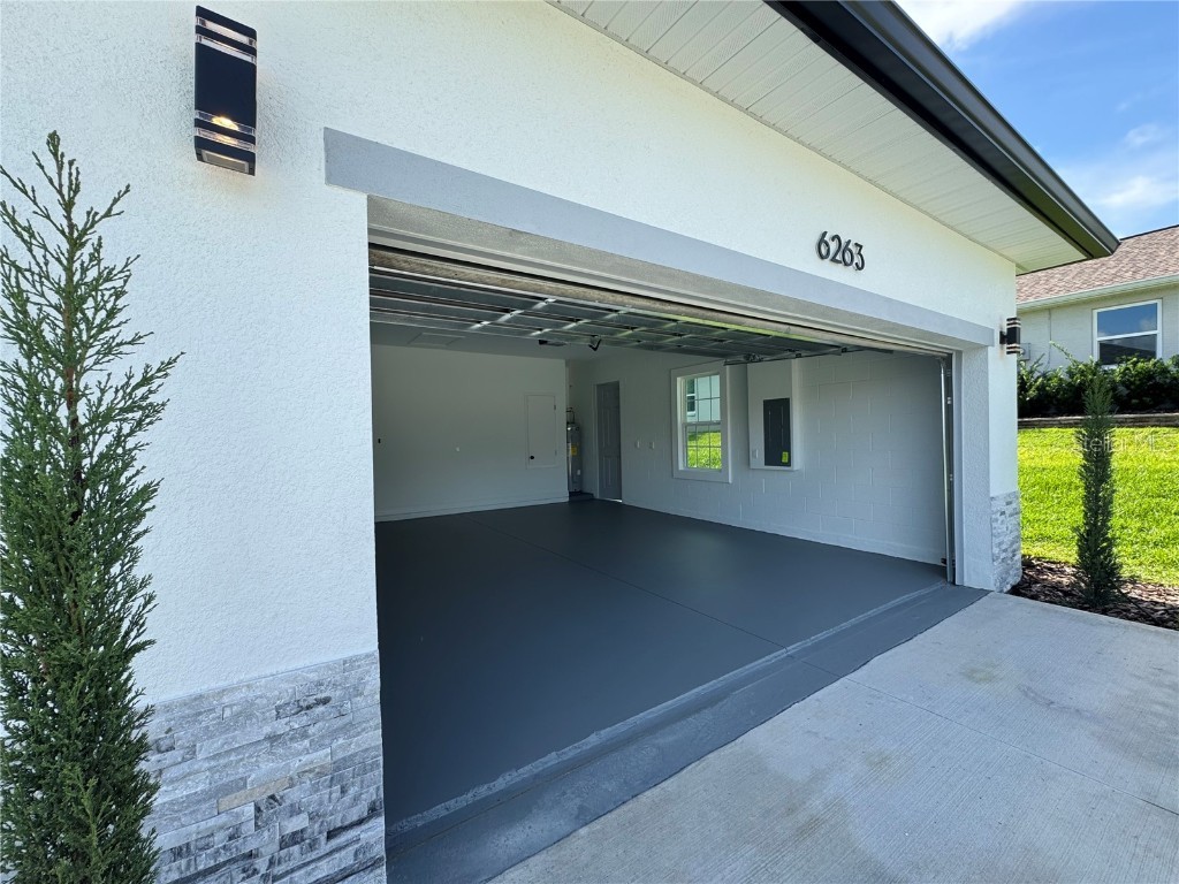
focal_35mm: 14
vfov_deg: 85.7
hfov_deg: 102.1
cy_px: 442
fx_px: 477
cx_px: 590
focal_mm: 2.22
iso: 40
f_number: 2.2
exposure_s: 1/361
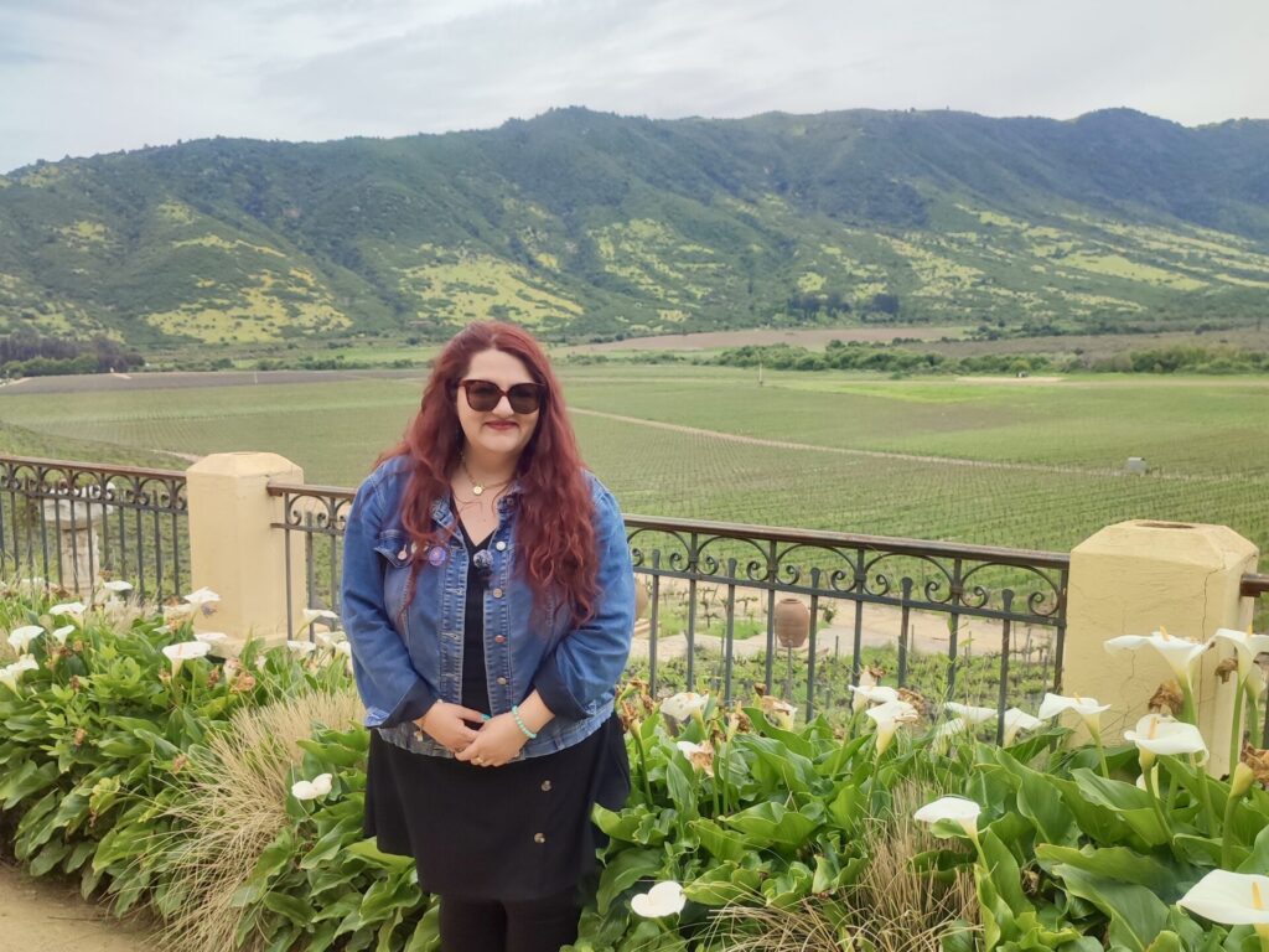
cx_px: 634
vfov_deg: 54.9
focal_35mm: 25
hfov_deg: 69.4
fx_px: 916
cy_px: 476
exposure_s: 1/711
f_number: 1.9
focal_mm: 6.04
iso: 50
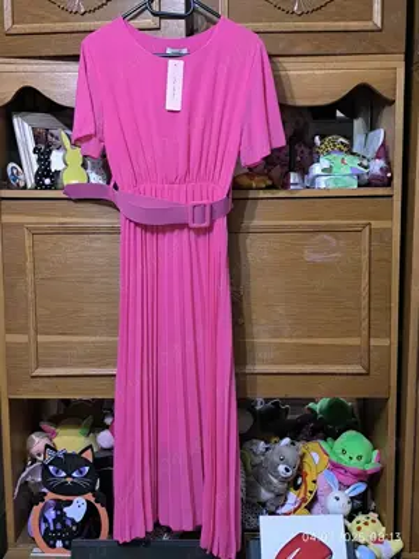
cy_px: 280
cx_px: 210
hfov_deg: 31.5
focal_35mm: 46
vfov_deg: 41.2
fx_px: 742
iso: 2000
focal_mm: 6.14
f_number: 1.65
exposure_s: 1/25
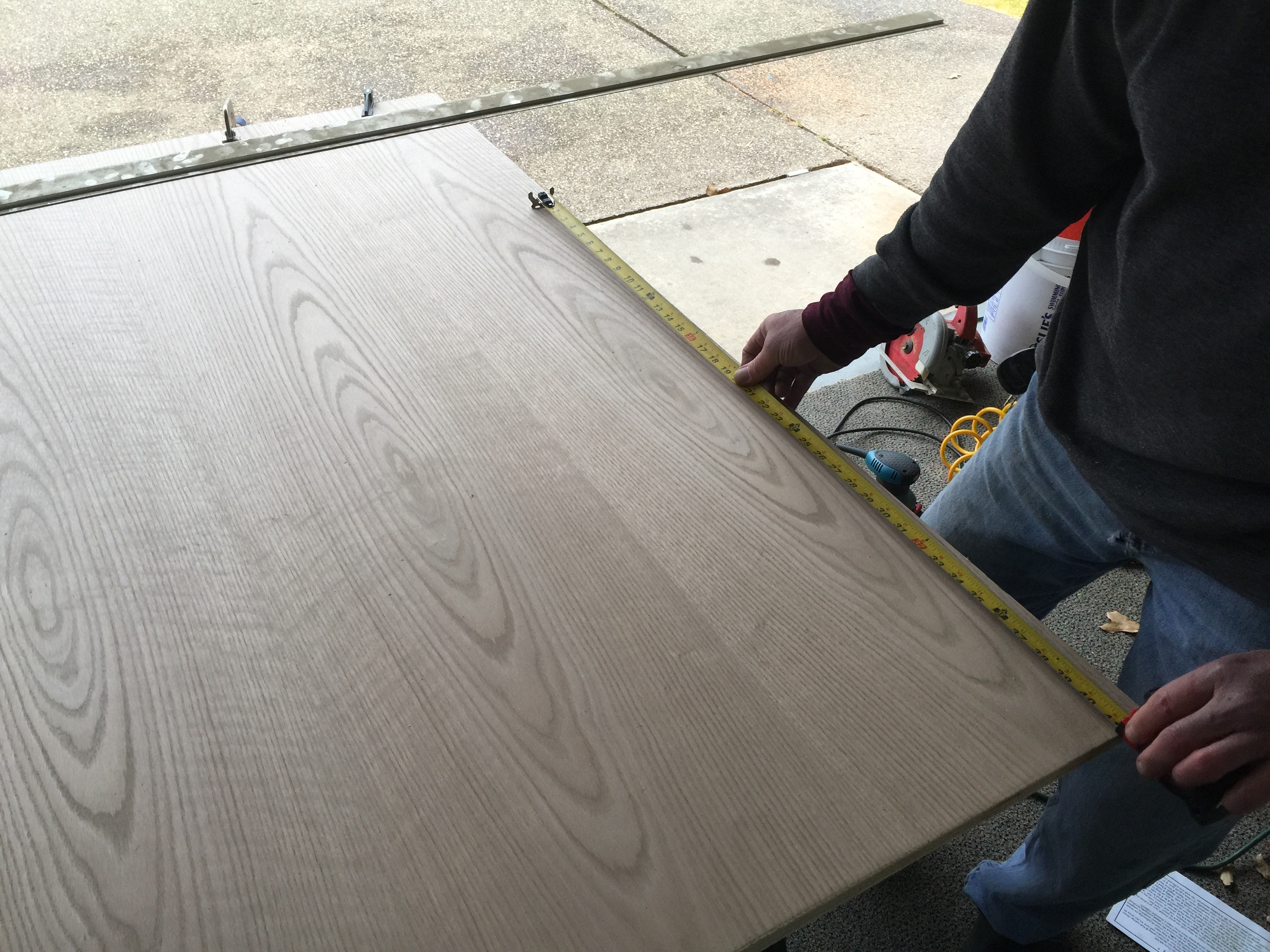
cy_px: 476
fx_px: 1064
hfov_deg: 61.7
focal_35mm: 29
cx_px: 635
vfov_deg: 48.2
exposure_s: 1/30
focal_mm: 4.15
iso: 32
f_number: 2.2
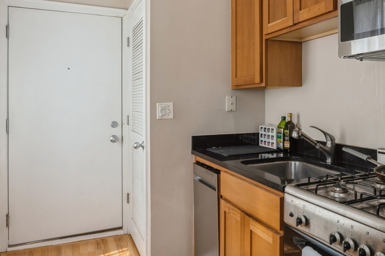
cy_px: 118
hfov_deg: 61.2
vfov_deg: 43.6
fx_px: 321
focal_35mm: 30
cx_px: 237
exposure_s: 1/60
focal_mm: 16
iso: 320
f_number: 8
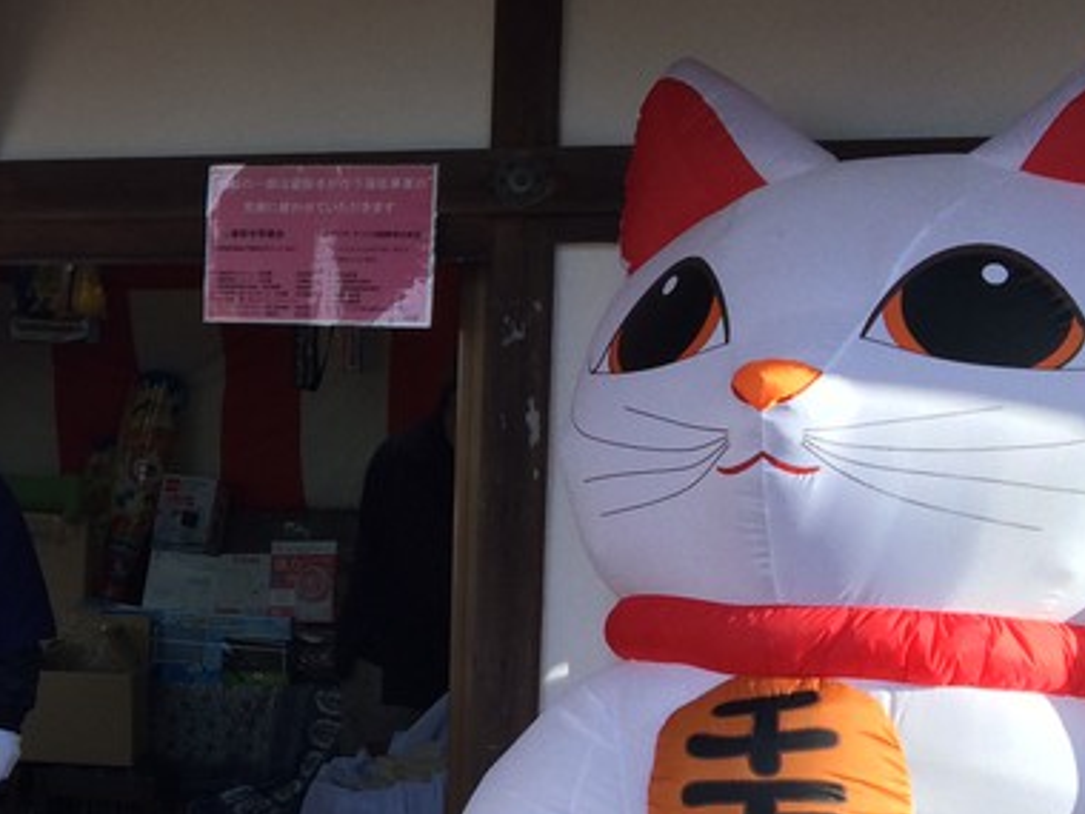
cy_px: 473
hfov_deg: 21.7
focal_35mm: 81
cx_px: -340
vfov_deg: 18.2
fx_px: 2539
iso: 32
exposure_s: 1/423
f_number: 2.2
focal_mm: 4.15
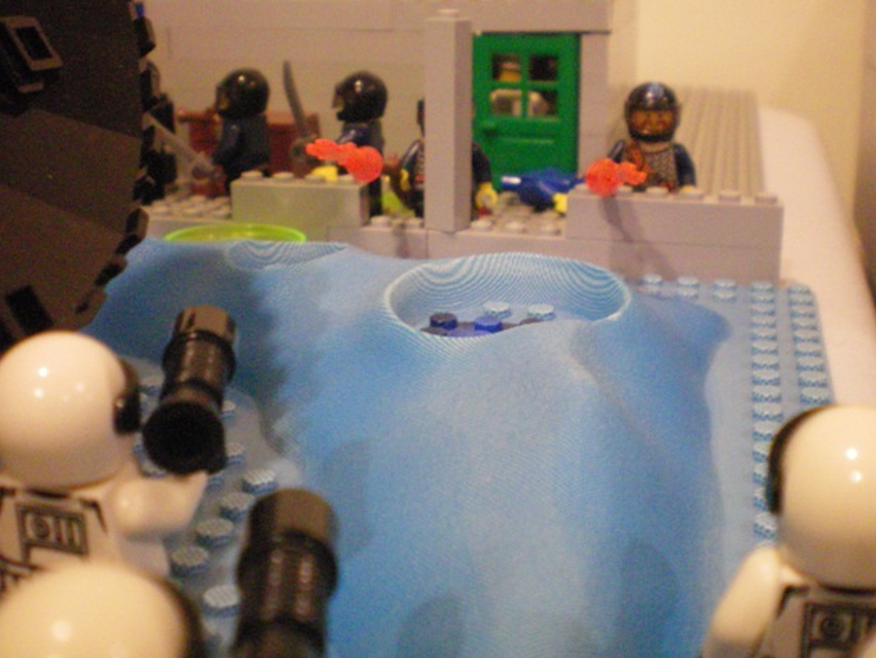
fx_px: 1215
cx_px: 479
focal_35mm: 48
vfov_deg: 30.1
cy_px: 244
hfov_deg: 39.6
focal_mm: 6.3
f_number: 3.1
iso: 400
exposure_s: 1/20
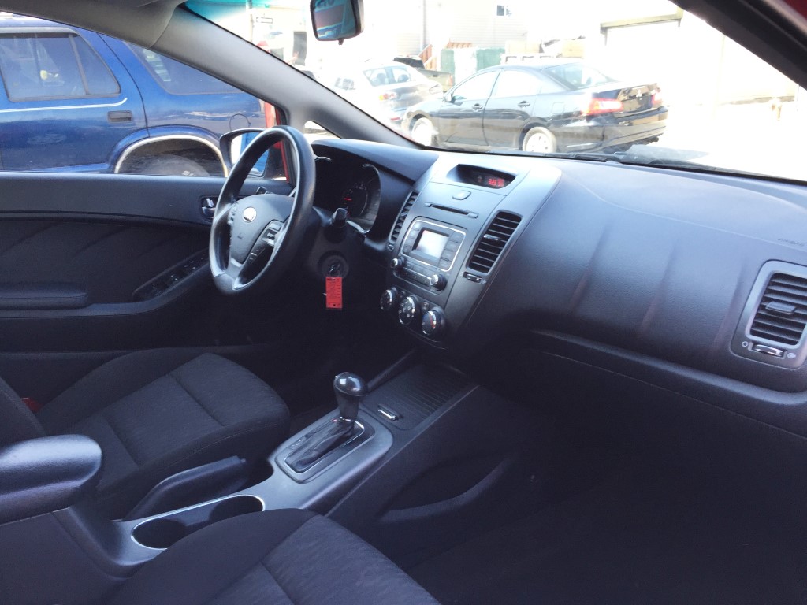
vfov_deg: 48.2
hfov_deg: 61.7
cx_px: 404
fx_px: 676
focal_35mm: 29
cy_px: 302
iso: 50
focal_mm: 4.15
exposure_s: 1/120
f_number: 2.2
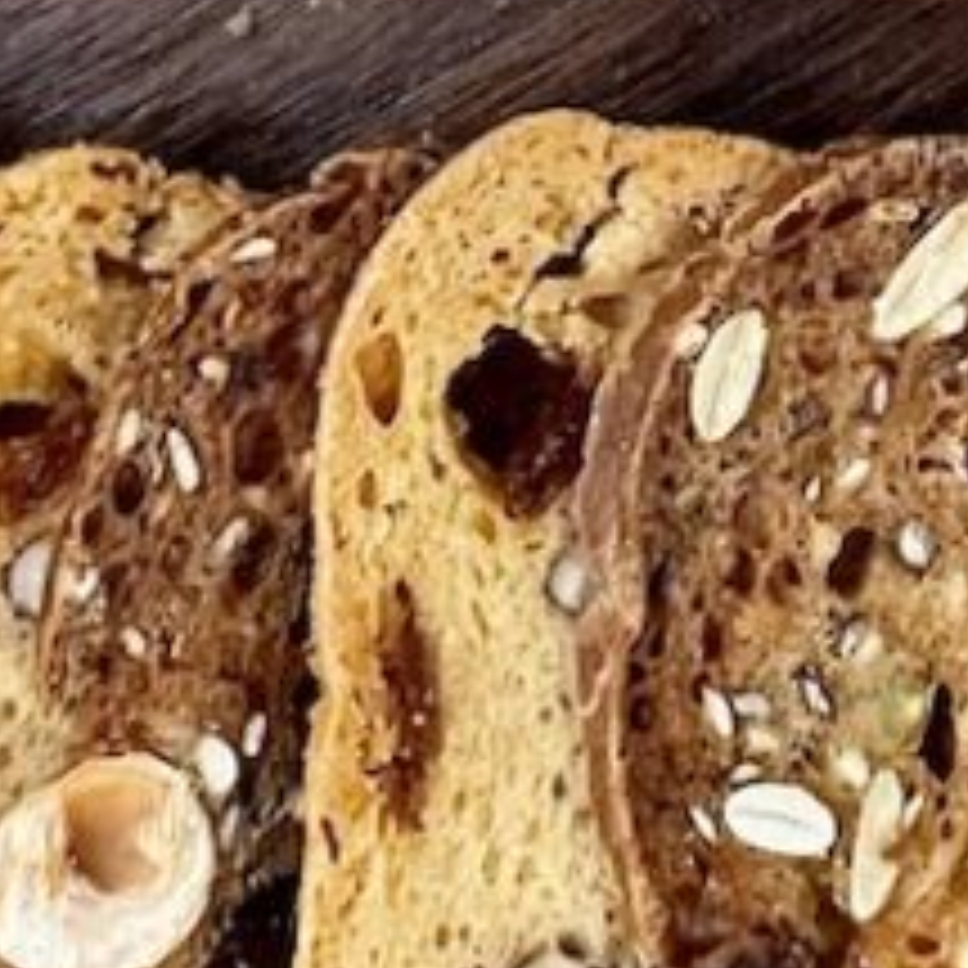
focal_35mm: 164
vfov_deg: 10.0
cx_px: 819
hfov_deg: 10.6
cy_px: -860
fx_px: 5189
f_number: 1.6
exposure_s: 1/40
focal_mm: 4.2
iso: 500
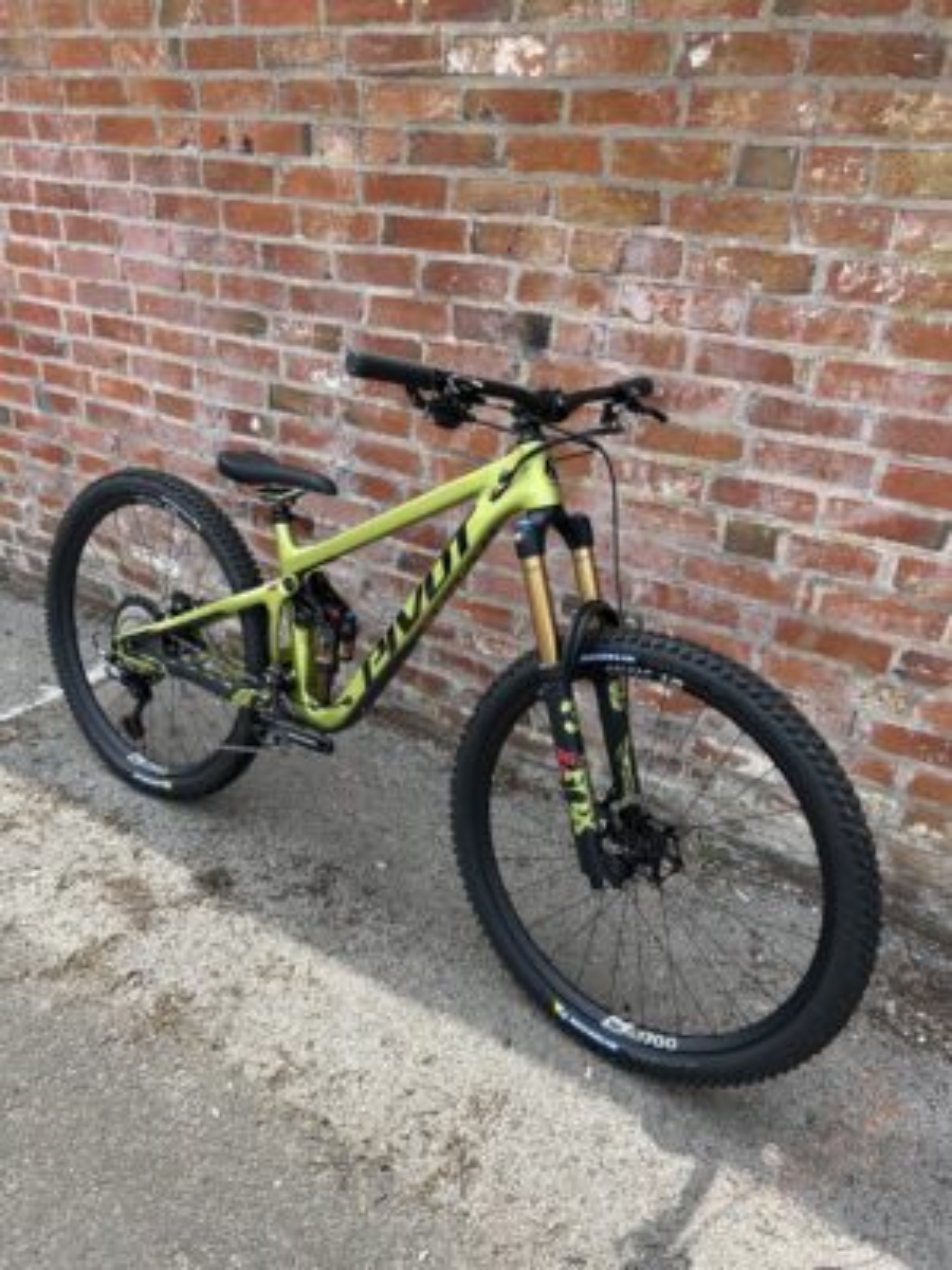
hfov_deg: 53.1
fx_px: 953
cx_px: 476
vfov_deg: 67.3
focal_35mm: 26
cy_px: 635
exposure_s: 1/1468
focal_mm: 5.7
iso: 50
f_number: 1.5
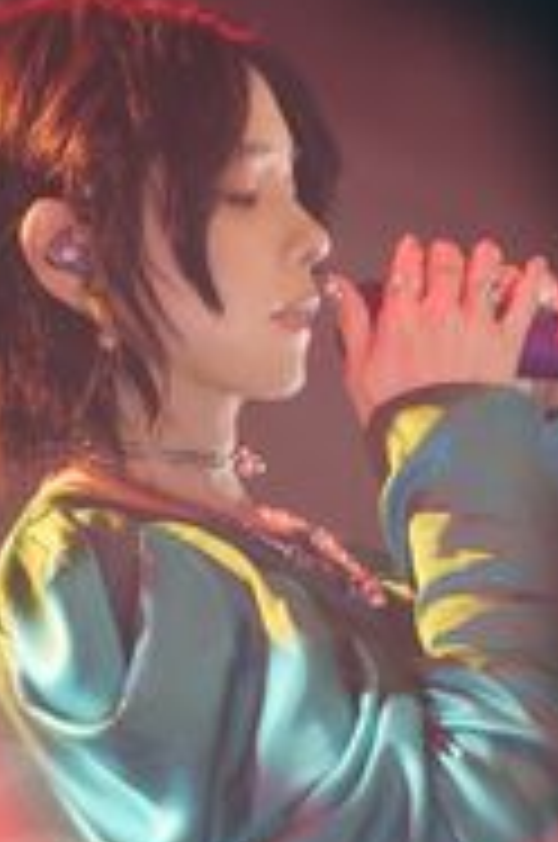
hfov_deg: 3.2
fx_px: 10127
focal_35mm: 434
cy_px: 410
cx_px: 153
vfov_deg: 4.8
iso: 1600
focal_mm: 180
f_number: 2.8
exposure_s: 1/250
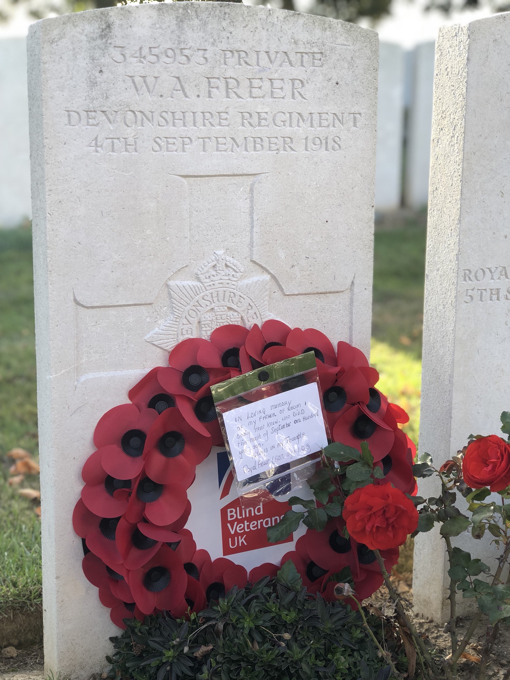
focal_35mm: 57
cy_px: 340
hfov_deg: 25.7
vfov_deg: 33.8
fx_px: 1120
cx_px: 255
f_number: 2.8
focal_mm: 6.6
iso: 25
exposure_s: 1/120
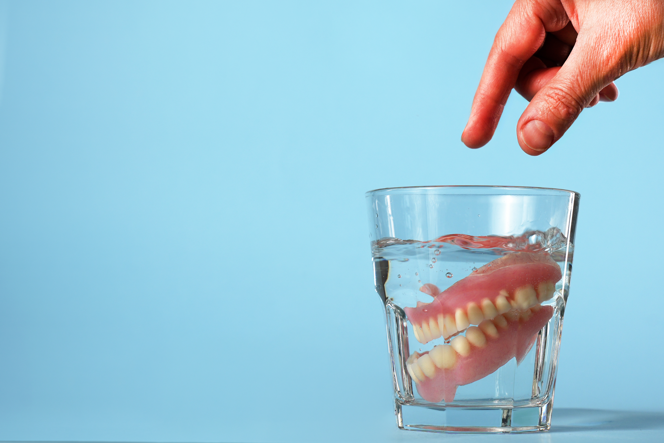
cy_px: 222
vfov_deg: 15.5
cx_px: 332
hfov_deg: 23.1
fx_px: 1623
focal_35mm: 88
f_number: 6.3
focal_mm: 59
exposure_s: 1/320
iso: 125
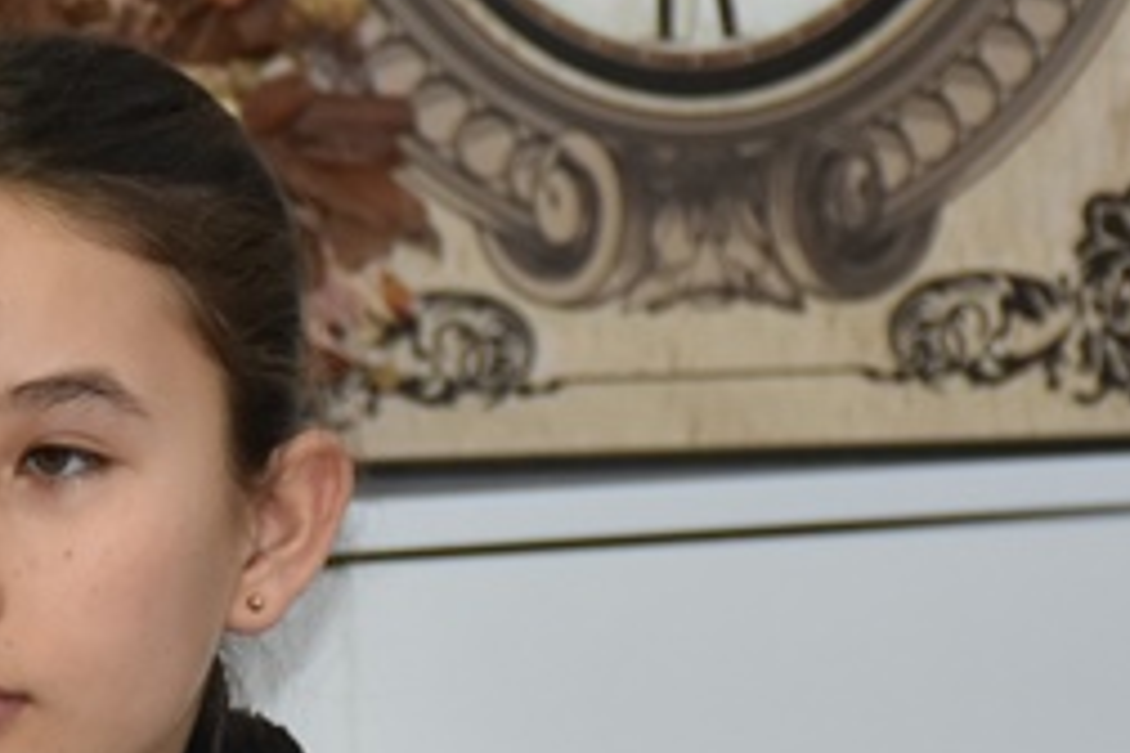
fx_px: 16291
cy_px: 796
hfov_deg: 4.0
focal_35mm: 519
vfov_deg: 2.6
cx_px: -45
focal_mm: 85
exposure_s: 1/60
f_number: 5.3
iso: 450
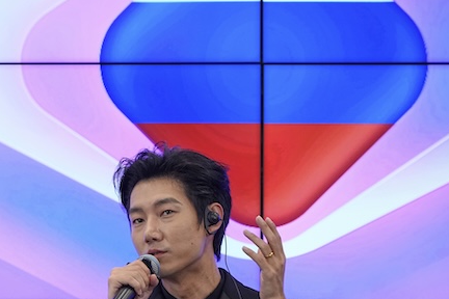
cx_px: 8
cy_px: 222
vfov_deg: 5.1
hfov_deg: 7.6
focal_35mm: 270
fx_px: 3367
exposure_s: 1/80
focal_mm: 119
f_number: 5.6
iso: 800
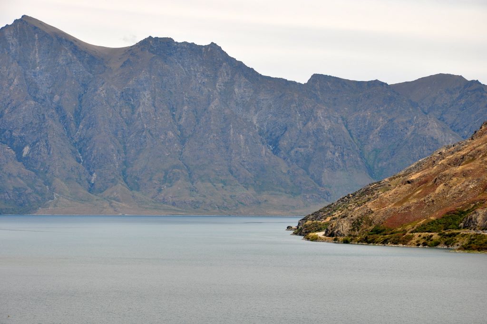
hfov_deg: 14.9
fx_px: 1864
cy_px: 162
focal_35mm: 138
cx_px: 244
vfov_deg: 9.9
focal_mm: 92
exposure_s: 1/320
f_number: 10
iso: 200
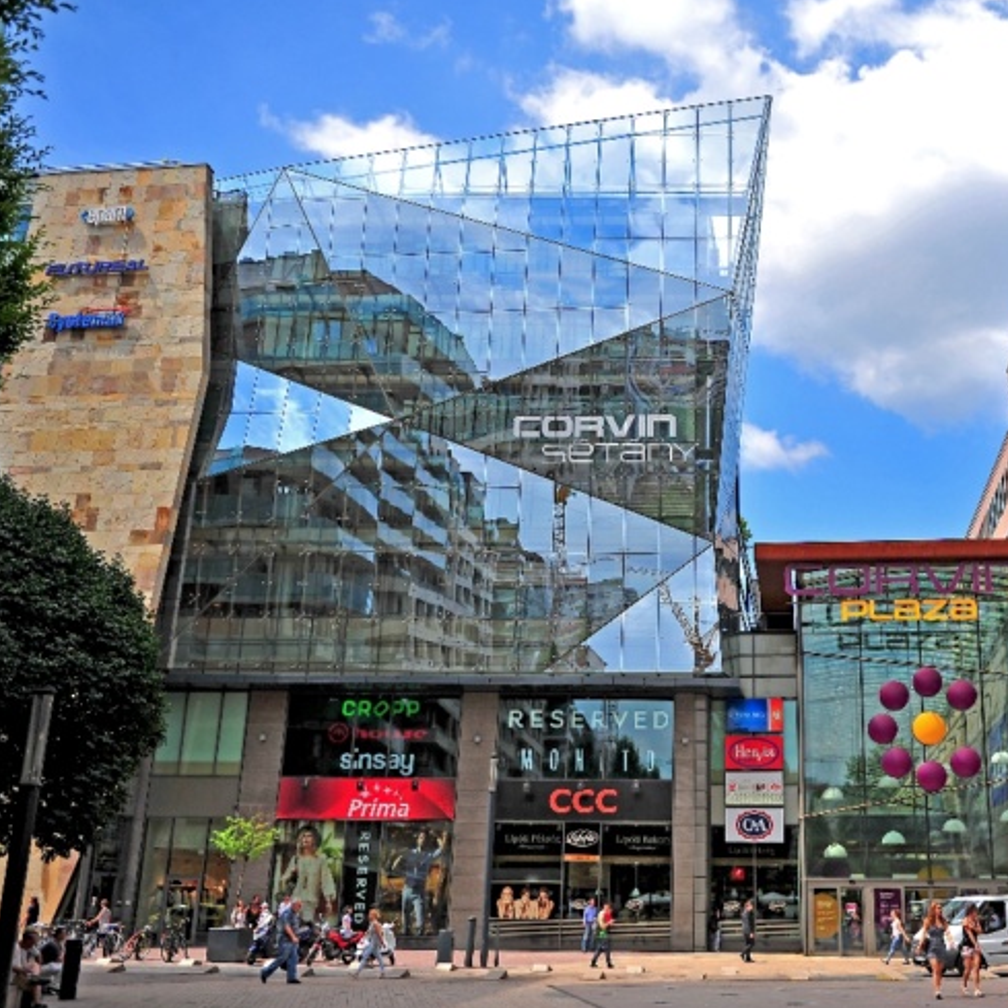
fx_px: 1252
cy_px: 499
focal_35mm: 38
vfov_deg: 43.9
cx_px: 692
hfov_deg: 43.1
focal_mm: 29
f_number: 2.8
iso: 200
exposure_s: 1/3200
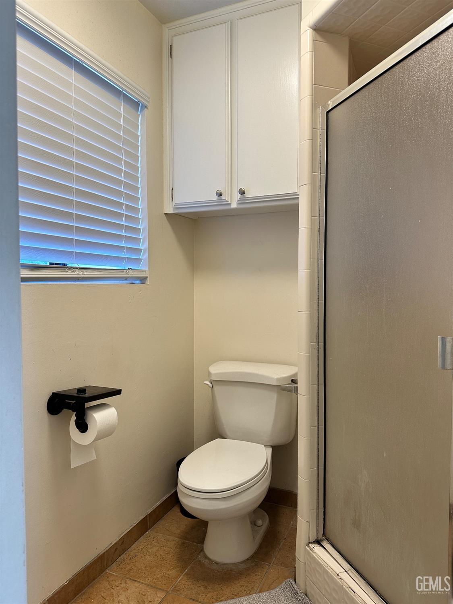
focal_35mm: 24
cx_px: 226
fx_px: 419
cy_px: 302
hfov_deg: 56.8
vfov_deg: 71.6
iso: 125
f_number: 1.78
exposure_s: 1/120
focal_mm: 6.86
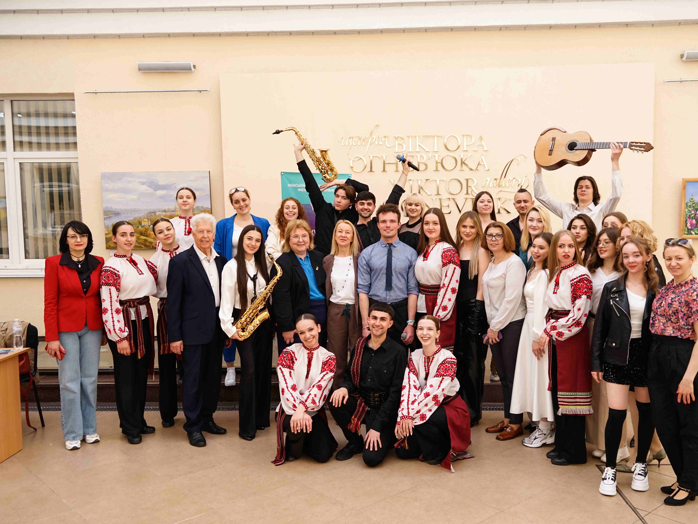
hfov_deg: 56.7
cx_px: 380
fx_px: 645
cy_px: 259
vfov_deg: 44.2
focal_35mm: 32
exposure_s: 1/320
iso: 800
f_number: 5.6
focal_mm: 29
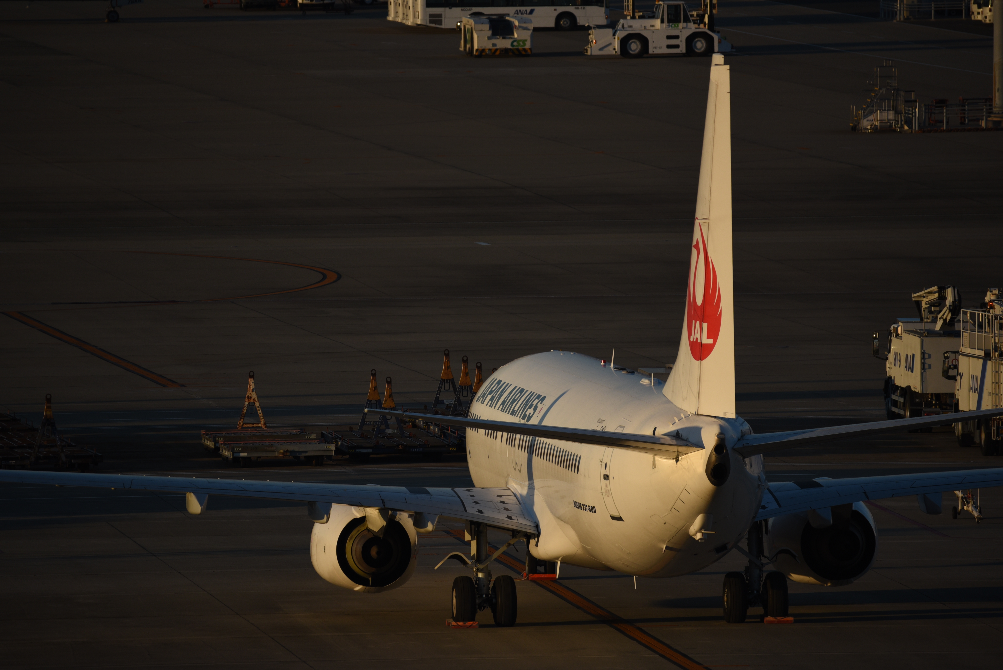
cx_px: 502
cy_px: 335
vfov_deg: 2.3
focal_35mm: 600
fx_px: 16722
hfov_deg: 3.4
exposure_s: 1/1250
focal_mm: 600
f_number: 6.3
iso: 320
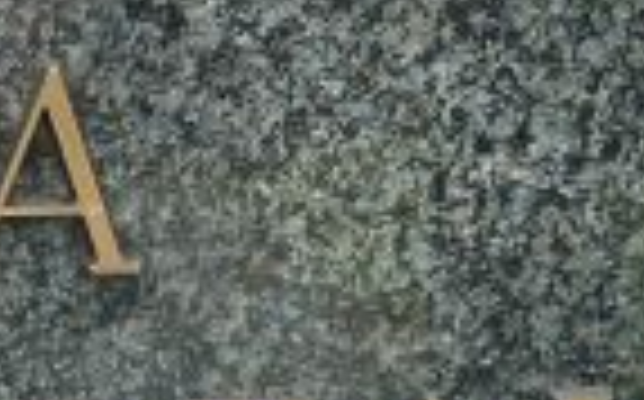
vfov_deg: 10.6
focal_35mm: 119
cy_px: 616
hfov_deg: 15.9
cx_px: -365
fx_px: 2086
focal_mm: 4.1
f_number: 3.3
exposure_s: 1/40
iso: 80
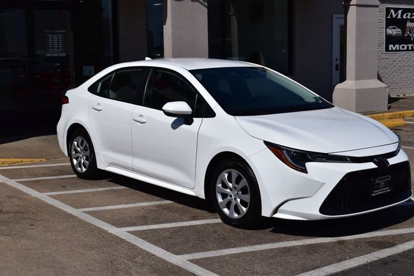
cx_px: 207
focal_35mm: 57
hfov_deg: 35.1
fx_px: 655
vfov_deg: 23.8
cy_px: 138
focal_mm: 38
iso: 200
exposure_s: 1/1000
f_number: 13
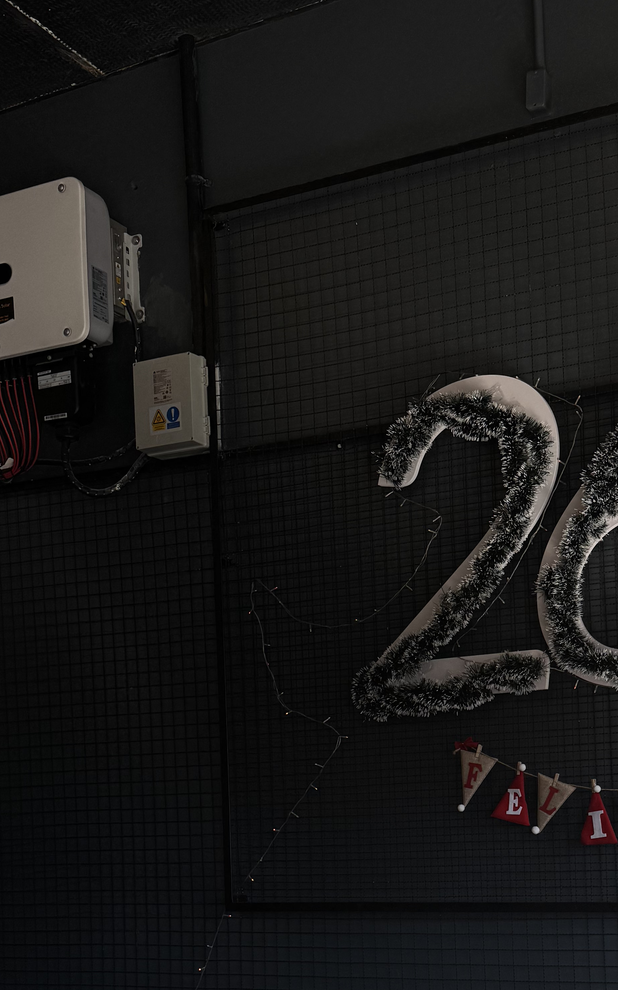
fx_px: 1321
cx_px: 439
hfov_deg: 26.1
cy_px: 778
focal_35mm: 49
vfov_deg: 39.6
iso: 80
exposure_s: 1/876
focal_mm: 6.76
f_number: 1.78
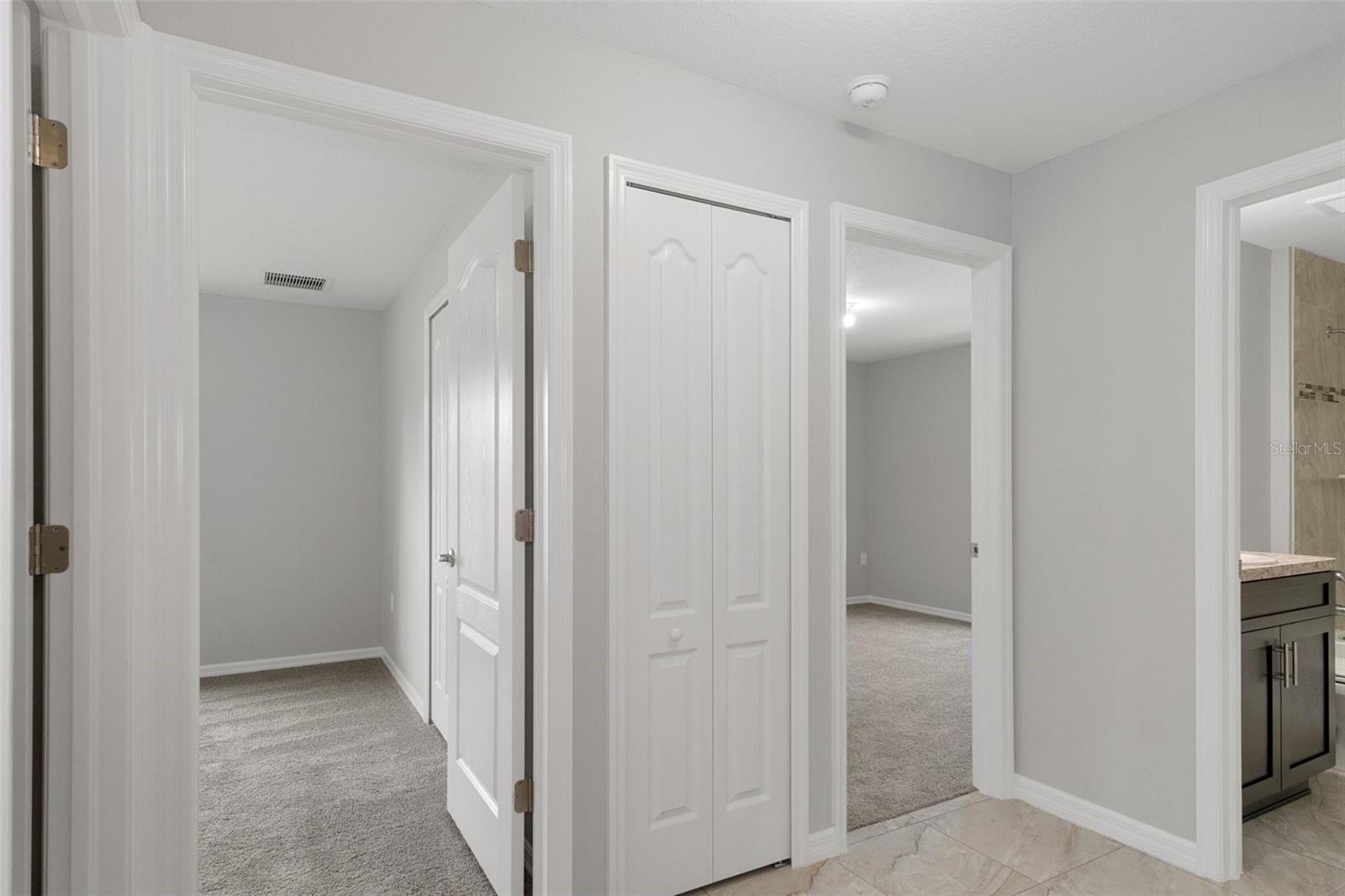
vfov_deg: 67.4
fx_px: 672
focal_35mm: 18
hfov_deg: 90.0
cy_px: 448
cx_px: 672
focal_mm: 12
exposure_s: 1/5
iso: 640
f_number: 8
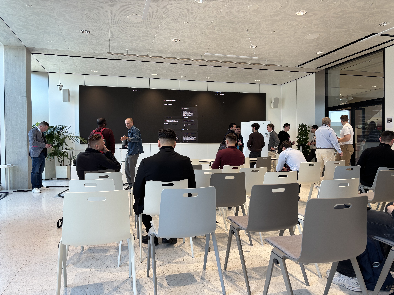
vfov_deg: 53.1
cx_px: 197
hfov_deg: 67.3
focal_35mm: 26
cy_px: 148
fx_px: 296
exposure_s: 1/100
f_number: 1.6
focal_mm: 5.96
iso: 64
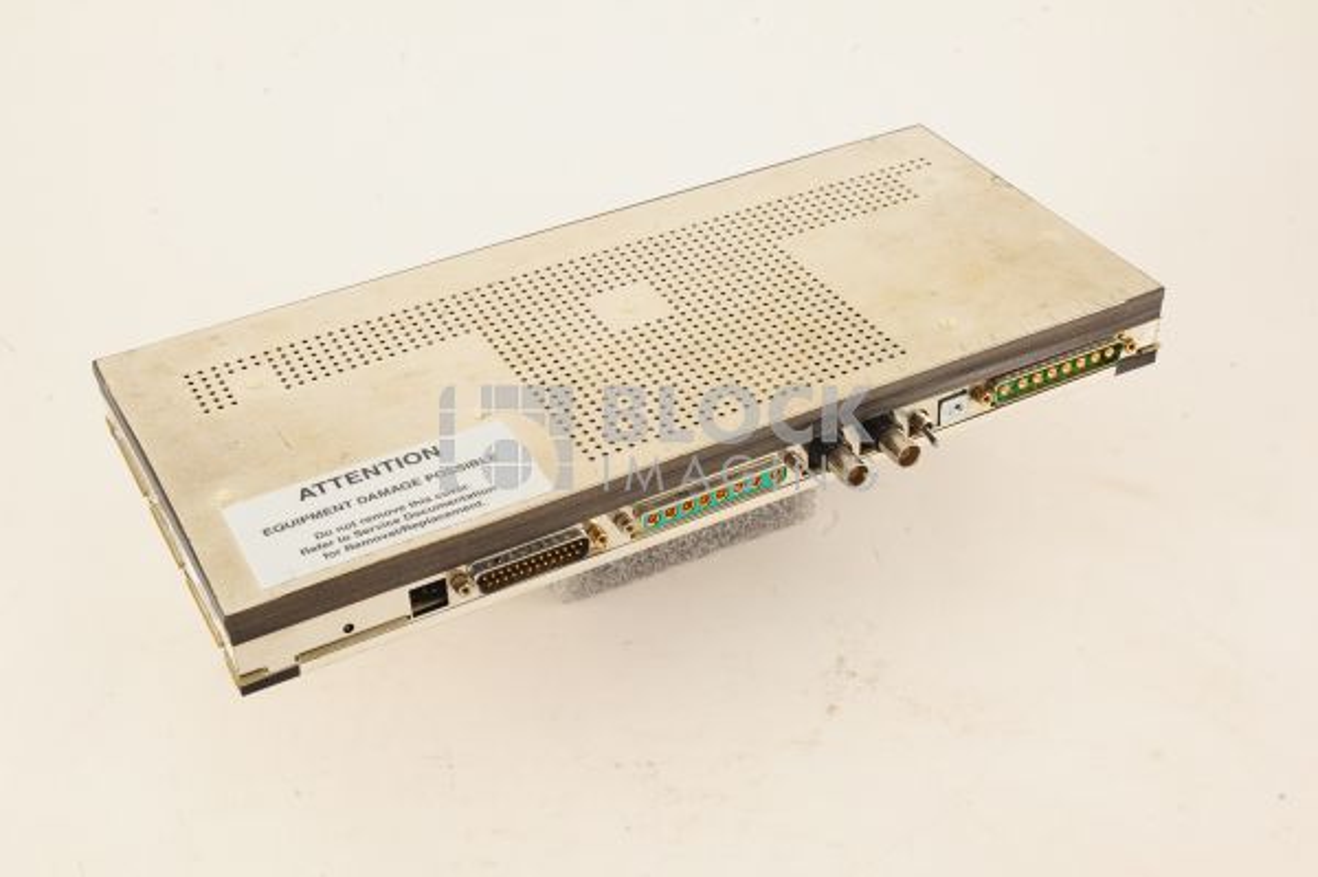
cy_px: 438
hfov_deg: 39.6
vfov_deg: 26.9
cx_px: 659
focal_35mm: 50
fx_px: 1829
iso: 1600
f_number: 13
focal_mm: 50
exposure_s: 1/160
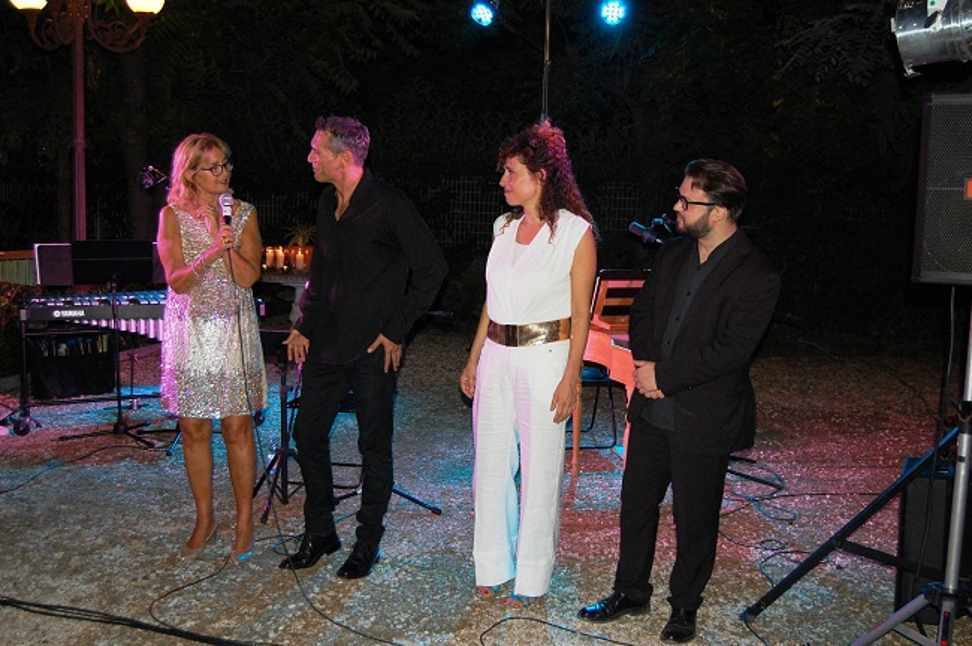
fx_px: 1052
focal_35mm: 39
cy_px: 323
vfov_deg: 34.1
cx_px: 486
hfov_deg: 49.6
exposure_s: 1/60
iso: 400
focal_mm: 26
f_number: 4
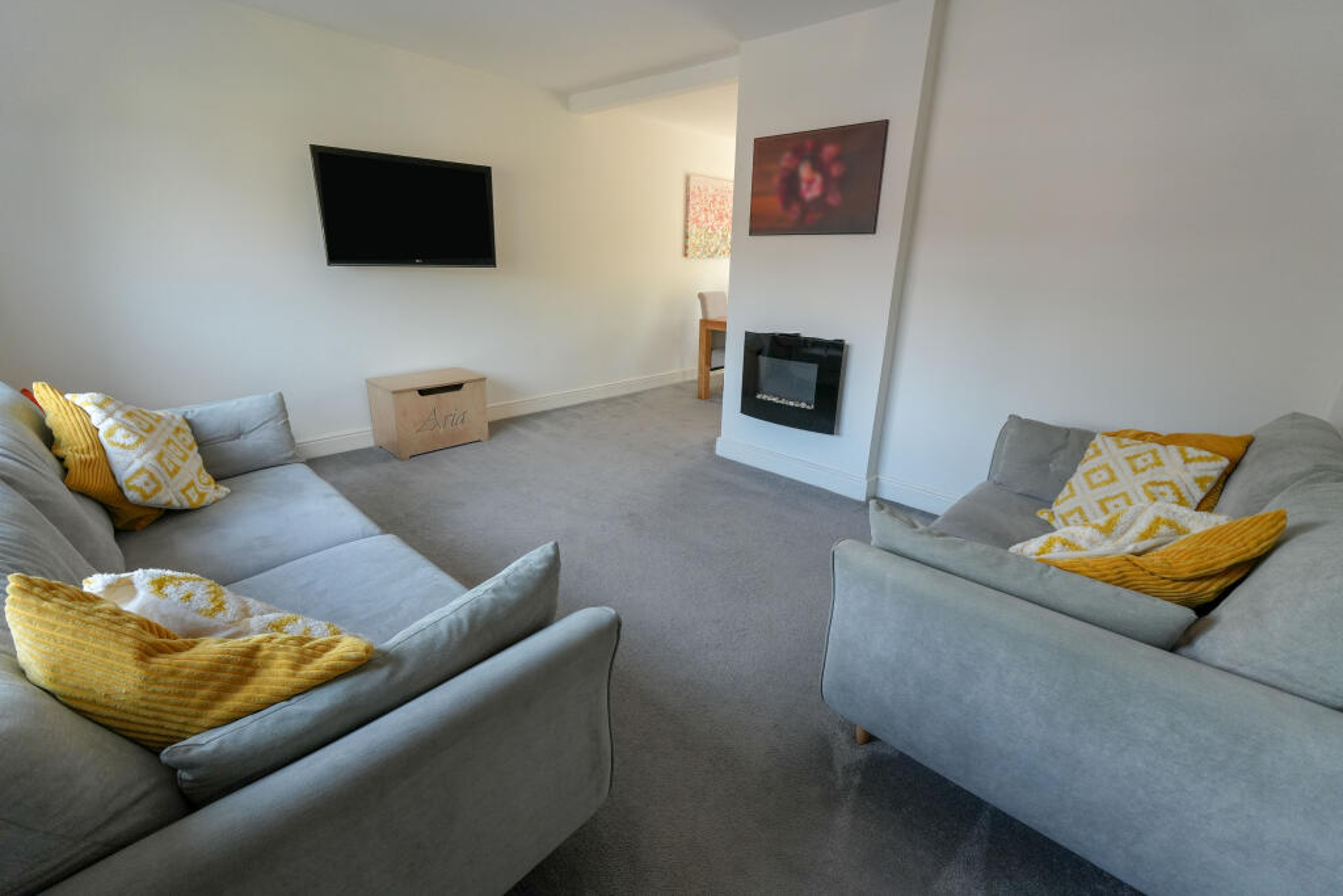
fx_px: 560
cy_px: 448
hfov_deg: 100.4
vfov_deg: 77.3
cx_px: 672
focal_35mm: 15
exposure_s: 1/160
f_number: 4
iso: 640
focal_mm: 10
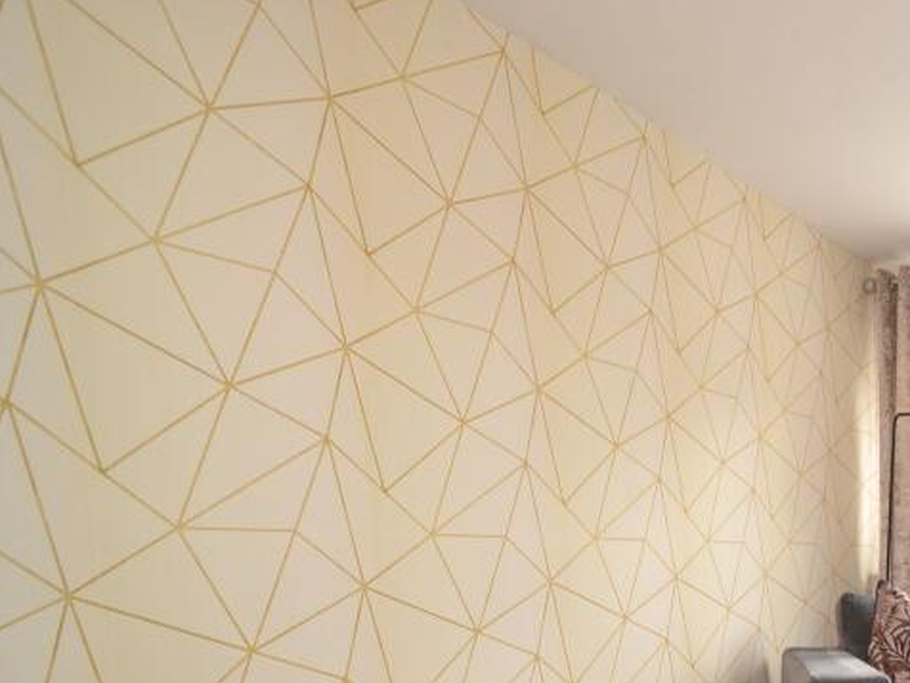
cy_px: 634
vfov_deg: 41.3
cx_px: 944
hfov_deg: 46.8
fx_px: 815
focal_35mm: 31
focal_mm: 10
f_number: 4
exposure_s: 1/60
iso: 400
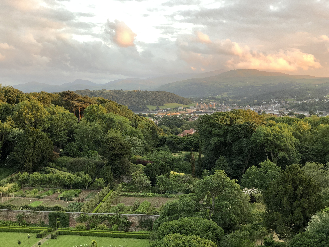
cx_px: 164
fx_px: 494
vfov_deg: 28.0
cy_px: 124
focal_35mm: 52
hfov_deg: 36.8
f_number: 2.4
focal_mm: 6
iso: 50
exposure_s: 1/60
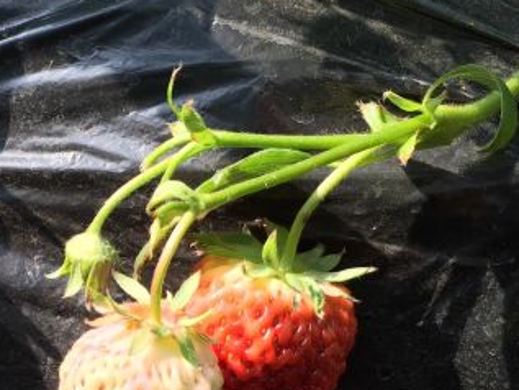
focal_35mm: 64
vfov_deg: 22.6
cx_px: 64
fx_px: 960
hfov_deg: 29.2
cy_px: 319
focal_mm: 4.15
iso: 32
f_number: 2.2
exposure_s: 1/257
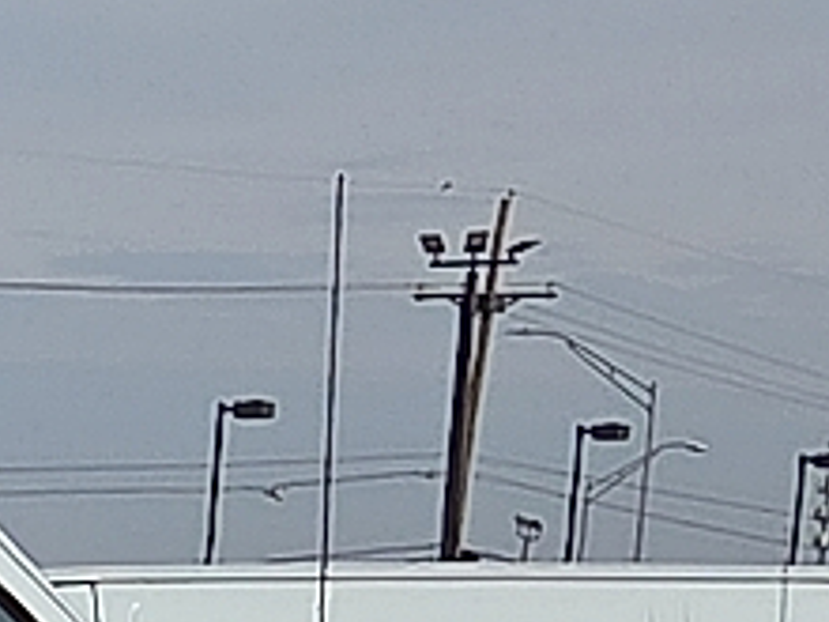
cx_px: -2001
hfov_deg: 6.7
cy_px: 1500
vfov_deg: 5.6
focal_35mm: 254
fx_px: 6083
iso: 77
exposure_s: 1/10000
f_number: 1.8
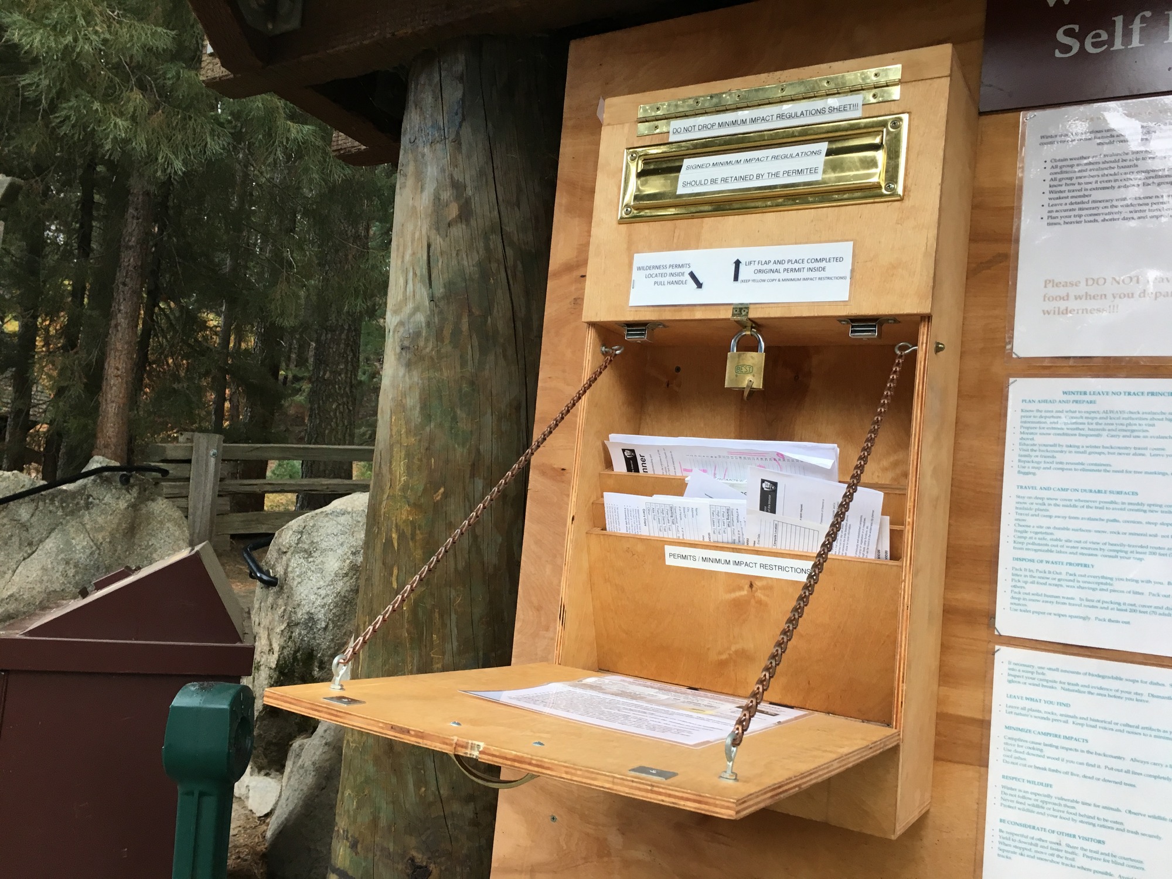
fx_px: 982
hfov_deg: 61.7
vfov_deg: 48.2
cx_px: 586
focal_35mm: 29
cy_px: 440
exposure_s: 1/30
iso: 32
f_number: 2.2
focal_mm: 4.15
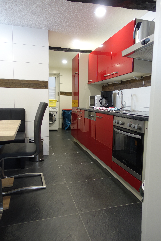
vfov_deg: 73.7
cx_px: 80
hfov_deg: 53.1
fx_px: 161
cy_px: 120
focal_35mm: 24
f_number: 1.8
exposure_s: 1/30
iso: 250
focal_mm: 8.8
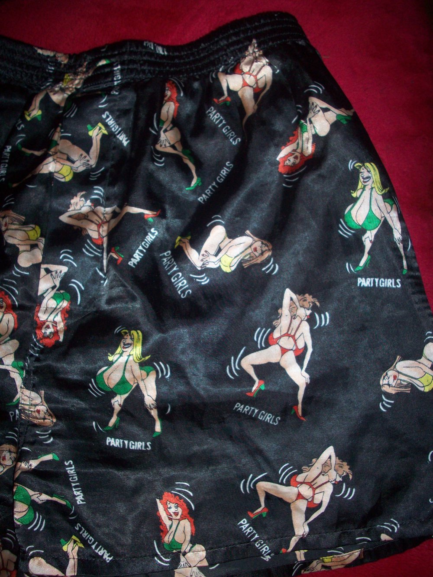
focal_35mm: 37
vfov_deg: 50.1
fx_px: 617
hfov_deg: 38.7
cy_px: 288
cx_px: 216
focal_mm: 6.2
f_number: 2.8
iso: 80
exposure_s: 1/64
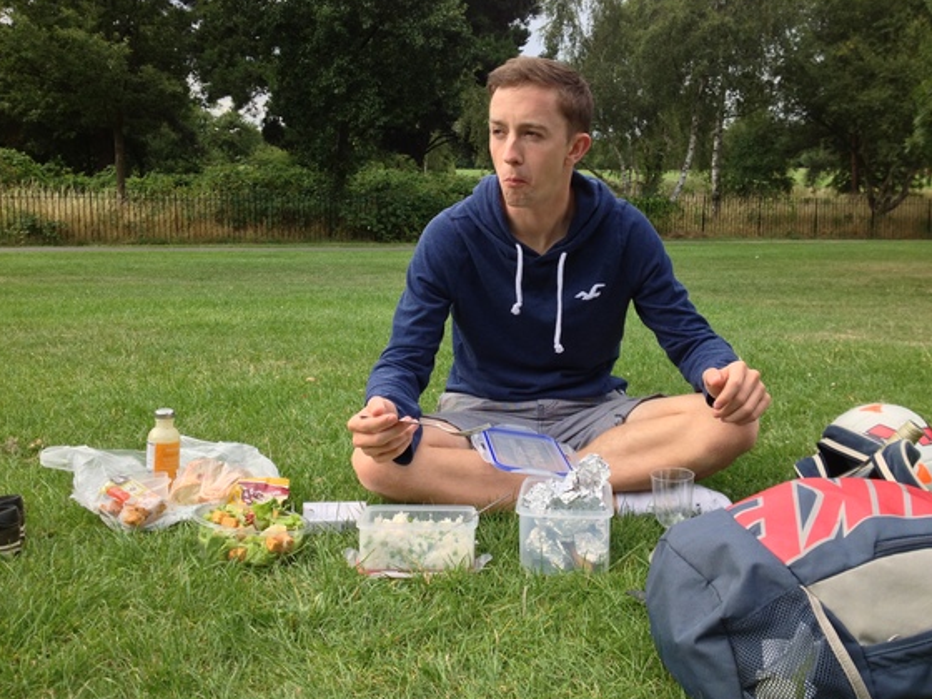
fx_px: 1077
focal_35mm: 40
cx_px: 483
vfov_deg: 35.9
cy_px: 325
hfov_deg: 46.8
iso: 50
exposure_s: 1/226
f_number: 2.4
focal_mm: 4.28
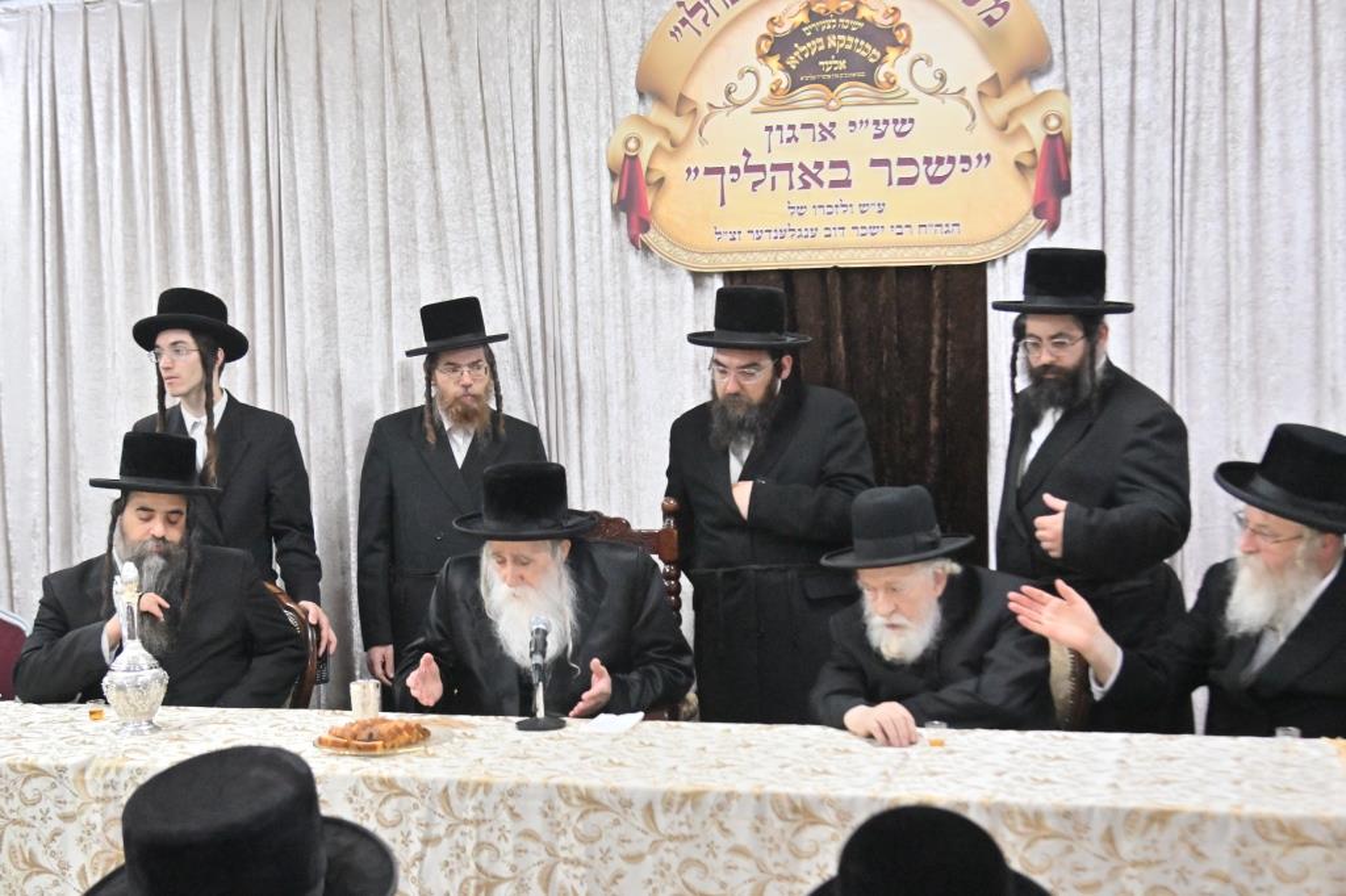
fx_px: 1719
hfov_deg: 42.8
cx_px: 673
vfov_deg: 29.2
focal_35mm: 46
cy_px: 448
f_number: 4
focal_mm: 31
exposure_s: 1/160
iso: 2500
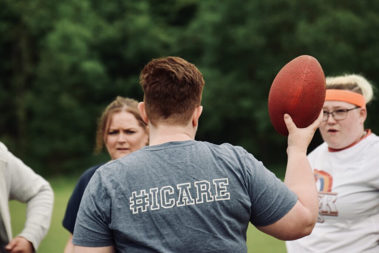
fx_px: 2922
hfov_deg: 7.4
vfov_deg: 5.0
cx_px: 190
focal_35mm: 278
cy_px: 126
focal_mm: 185
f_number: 5.6
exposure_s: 1/800
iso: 800
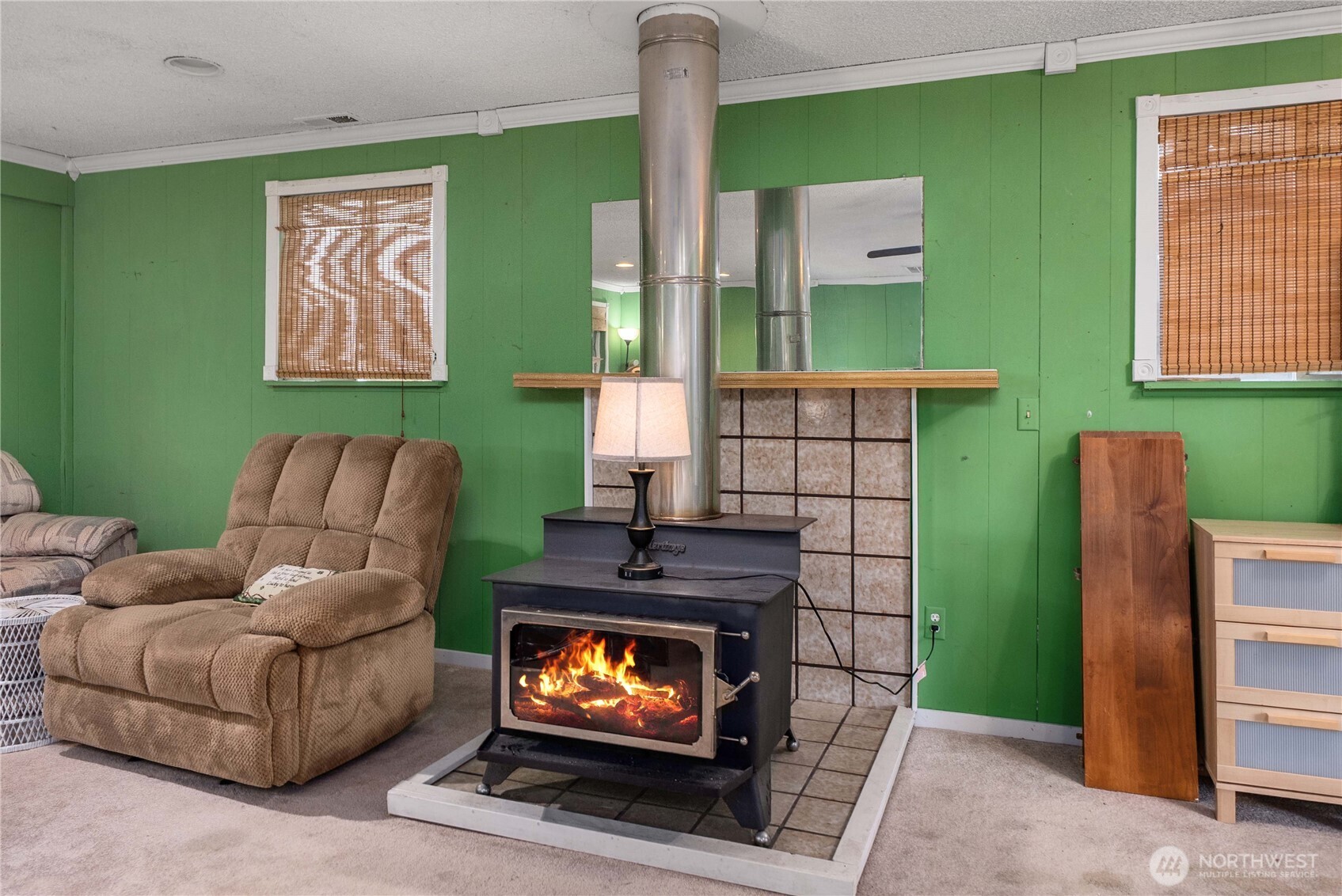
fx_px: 895
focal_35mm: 24
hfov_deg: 73.7
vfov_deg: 53.2
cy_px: 448
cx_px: 671
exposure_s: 1/1.25
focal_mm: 24
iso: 1000
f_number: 7.1
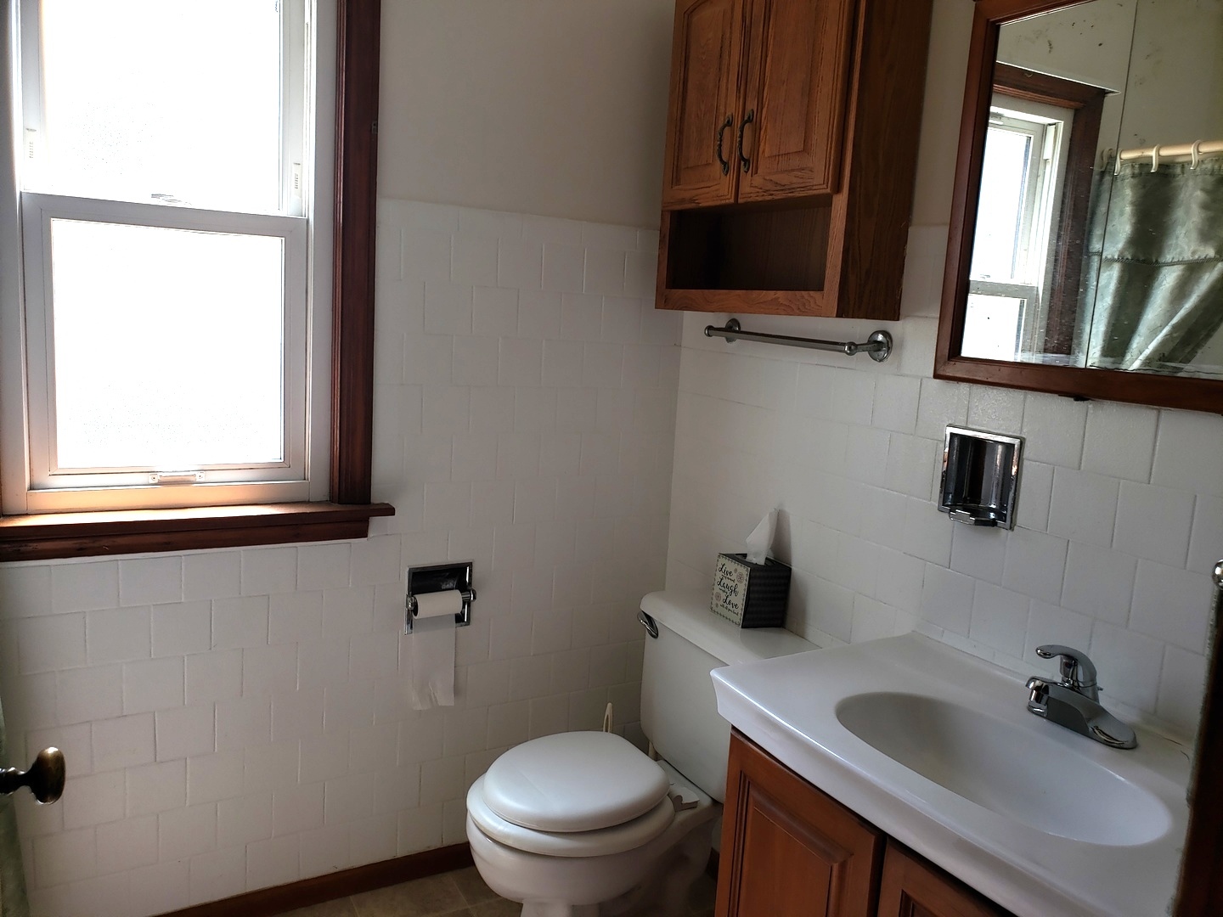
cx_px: 612
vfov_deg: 53.1
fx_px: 919
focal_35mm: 26
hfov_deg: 67.3
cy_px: 458
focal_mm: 4.3
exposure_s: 1/36
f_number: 2.4
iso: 50
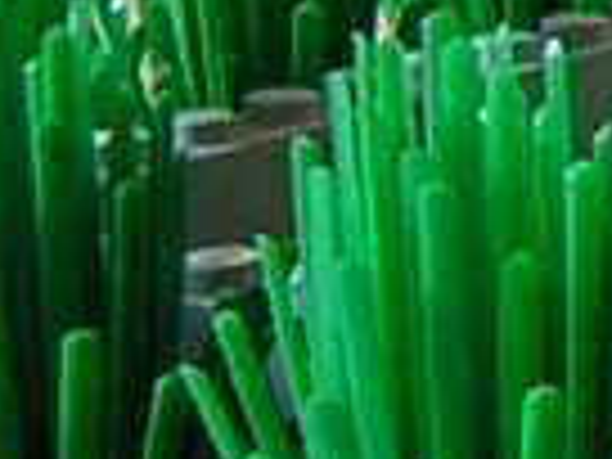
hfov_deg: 6.5
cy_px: -54
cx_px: 1962
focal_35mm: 272
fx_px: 4809
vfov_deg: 5.4
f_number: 2.6
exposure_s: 1/3.5
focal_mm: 4.7
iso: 268
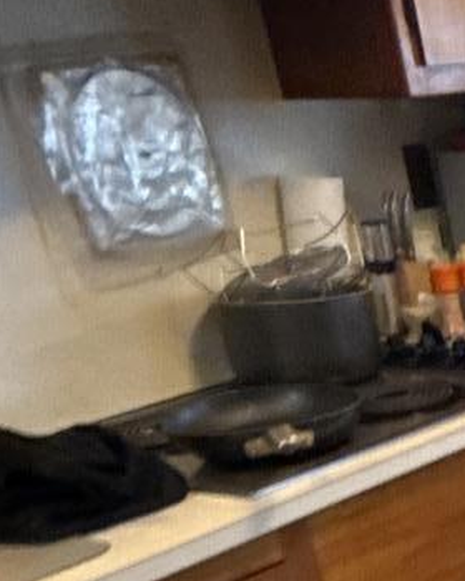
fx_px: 1290
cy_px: 808
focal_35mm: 75
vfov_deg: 22.1
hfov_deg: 16.6
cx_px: 870
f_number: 2.2
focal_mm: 2.22
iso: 640
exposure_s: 1/60
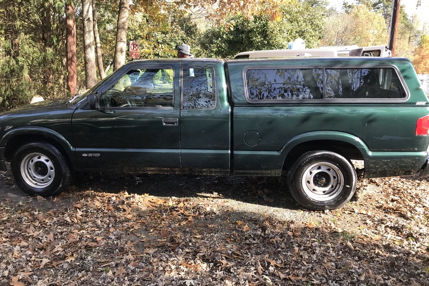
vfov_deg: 43.6
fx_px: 357
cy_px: 130
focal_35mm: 30
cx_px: 215
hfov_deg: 61.9
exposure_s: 1/197
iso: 20
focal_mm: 3.99
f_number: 1.8
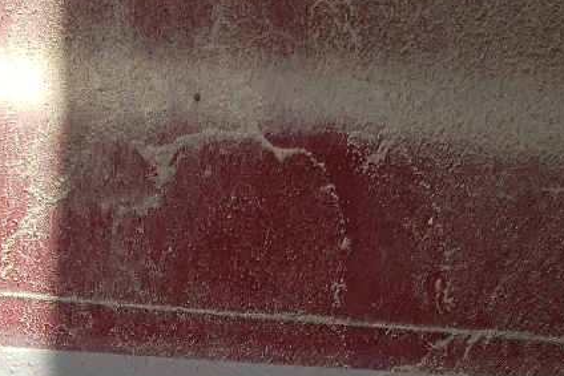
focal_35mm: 102
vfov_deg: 12.1
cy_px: 717
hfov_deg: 20.0
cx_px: 198
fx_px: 1598
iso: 50
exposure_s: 1/769
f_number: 1.5
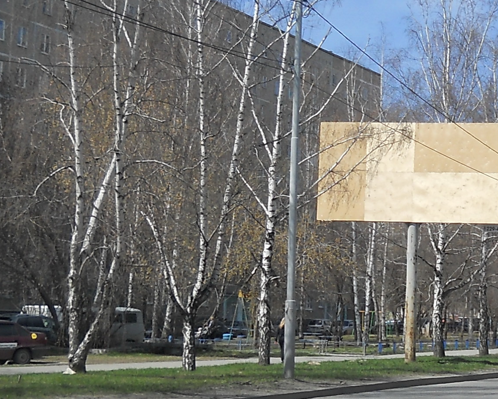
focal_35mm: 114
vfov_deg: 13.5
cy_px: 184
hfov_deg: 16.7
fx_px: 1680
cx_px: 436
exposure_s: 1/400
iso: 80
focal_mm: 6.72
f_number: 5.5
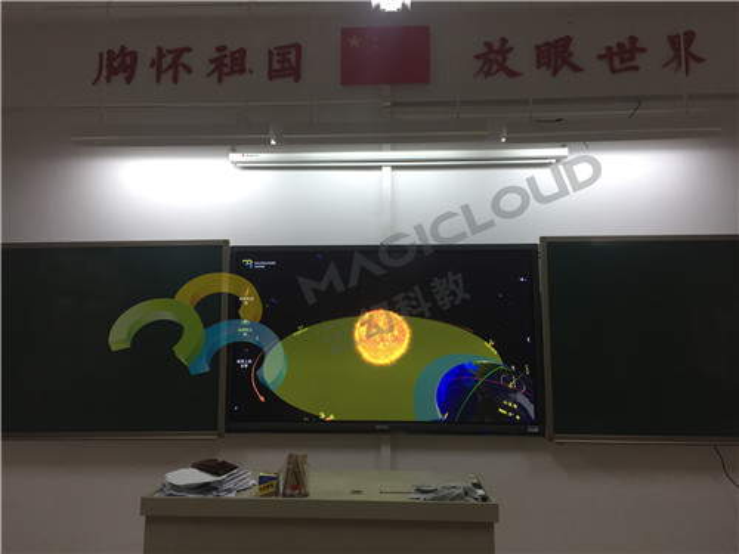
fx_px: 619
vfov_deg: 48.2
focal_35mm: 29
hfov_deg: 61.7
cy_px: 277
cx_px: 370
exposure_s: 1/33
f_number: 2.2
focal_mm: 4.15
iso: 40
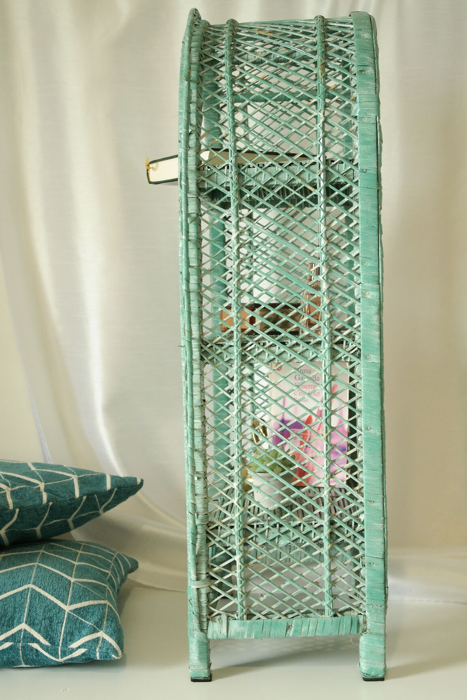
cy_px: 350
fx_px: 1128
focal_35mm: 58
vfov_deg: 34.5
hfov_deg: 23.4
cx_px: 234
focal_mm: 38
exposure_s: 1/30
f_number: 5.6
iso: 800
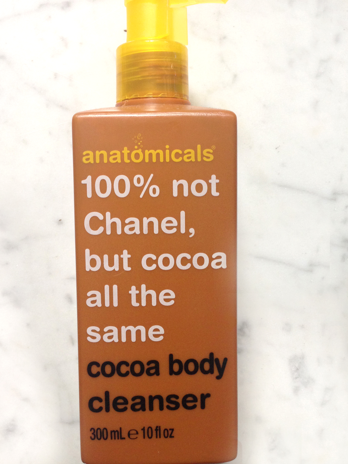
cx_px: 158
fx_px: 496
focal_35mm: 37
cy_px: 225
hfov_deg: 38.6
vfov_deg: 50.1
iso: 125
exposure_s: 1/20
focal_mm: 4.12
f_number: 2.4
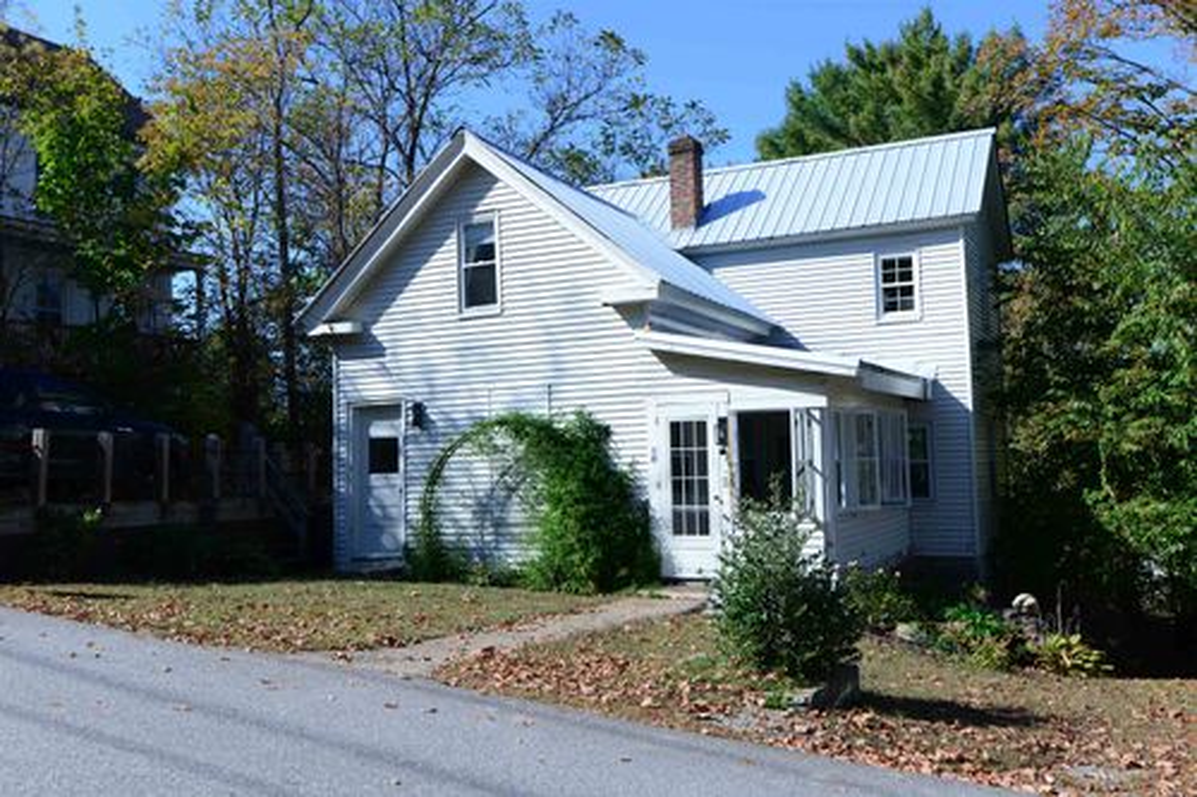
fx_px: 1163
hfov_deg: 54.5
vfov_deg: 37.8
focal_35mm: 35
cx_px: 598
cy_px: 398
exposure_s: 1/400
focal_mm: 35
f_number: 10
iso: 200
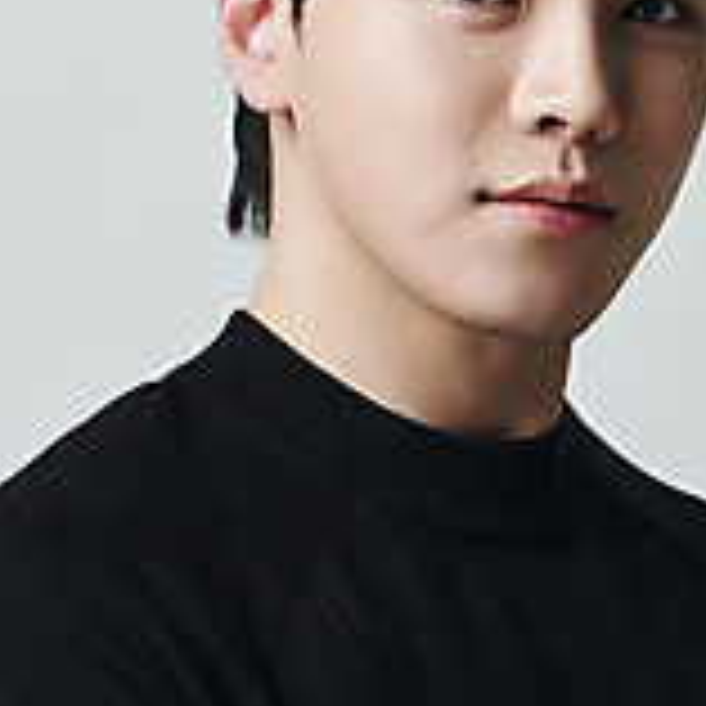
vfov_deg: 4.5
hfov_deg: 4.5
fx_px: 9022
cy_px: -85
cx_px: 308
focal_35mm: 391
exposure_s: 1/125
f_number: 7.1
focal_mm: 180
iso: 64
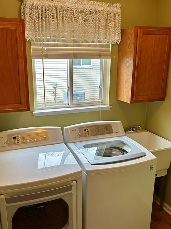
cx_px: 73
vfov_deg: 56.8
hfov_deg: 44.0
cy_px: 117
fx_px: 211
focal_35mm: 32
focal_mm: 5.7
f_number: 1.5
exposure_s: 1/120
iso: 125
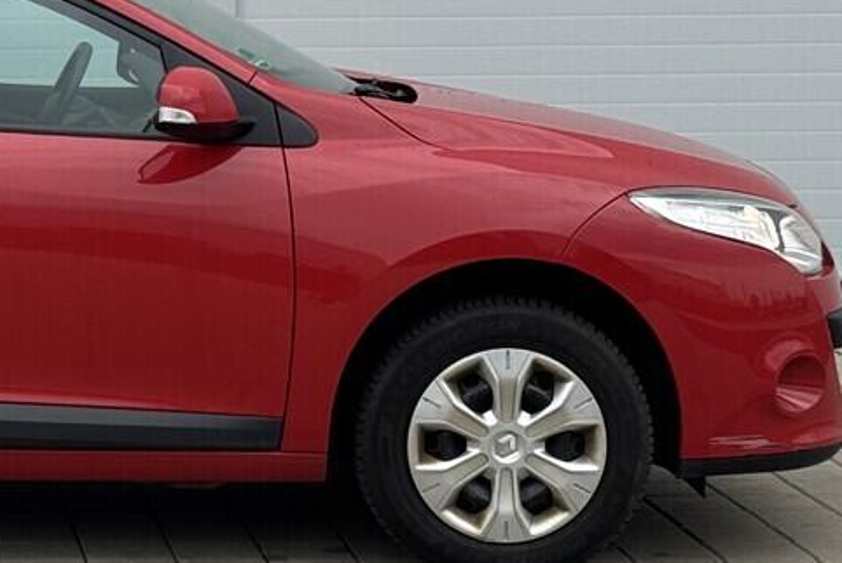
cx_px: -136
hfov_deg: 13.4
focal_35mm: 149
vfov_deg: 9.2
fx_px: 3487
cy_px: 234
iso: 64
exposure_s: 1/2045
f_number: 1.78
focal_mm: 6.76
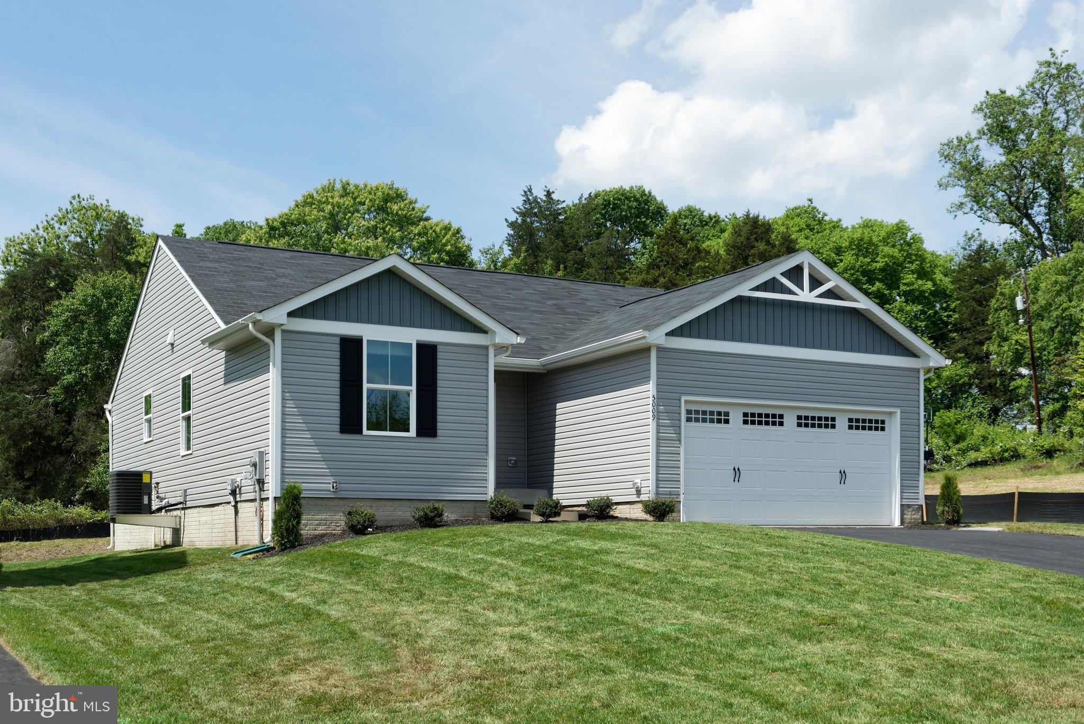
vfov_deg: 33.4
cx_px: 542
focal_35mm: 40
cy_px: 362
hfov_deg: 48.4
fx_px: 1205
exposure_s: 1/500
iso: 320
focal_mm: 40
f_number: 11
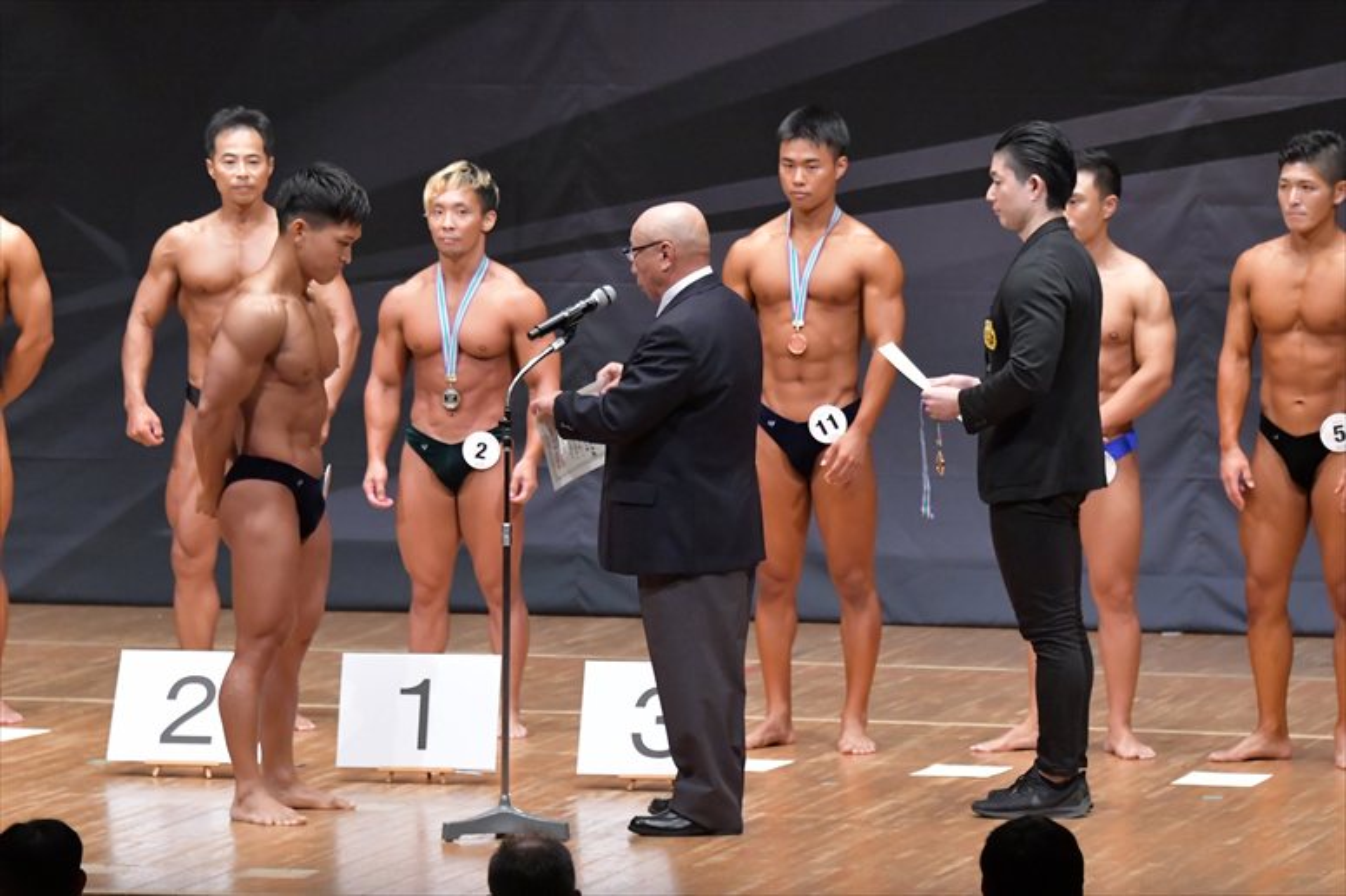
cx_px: 673
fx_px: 8409
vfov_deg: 6.1
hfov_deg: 9.2
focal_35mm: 225
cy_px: 448
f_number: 5.6
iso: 8000
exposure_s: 1/400
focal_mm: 150
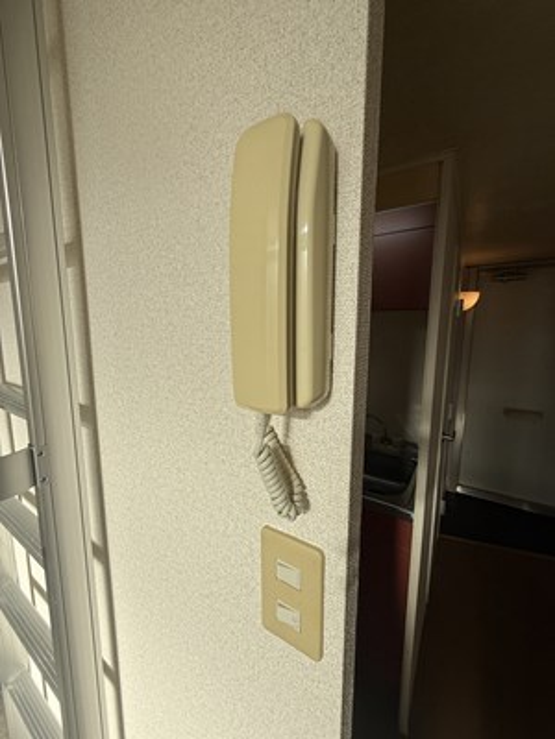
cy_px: 370
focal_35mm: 14
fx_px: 299
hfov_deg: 85.7
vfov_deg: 102.1
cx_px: 278
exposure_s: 1/809
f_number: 2.2
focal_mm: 2.22
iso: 50
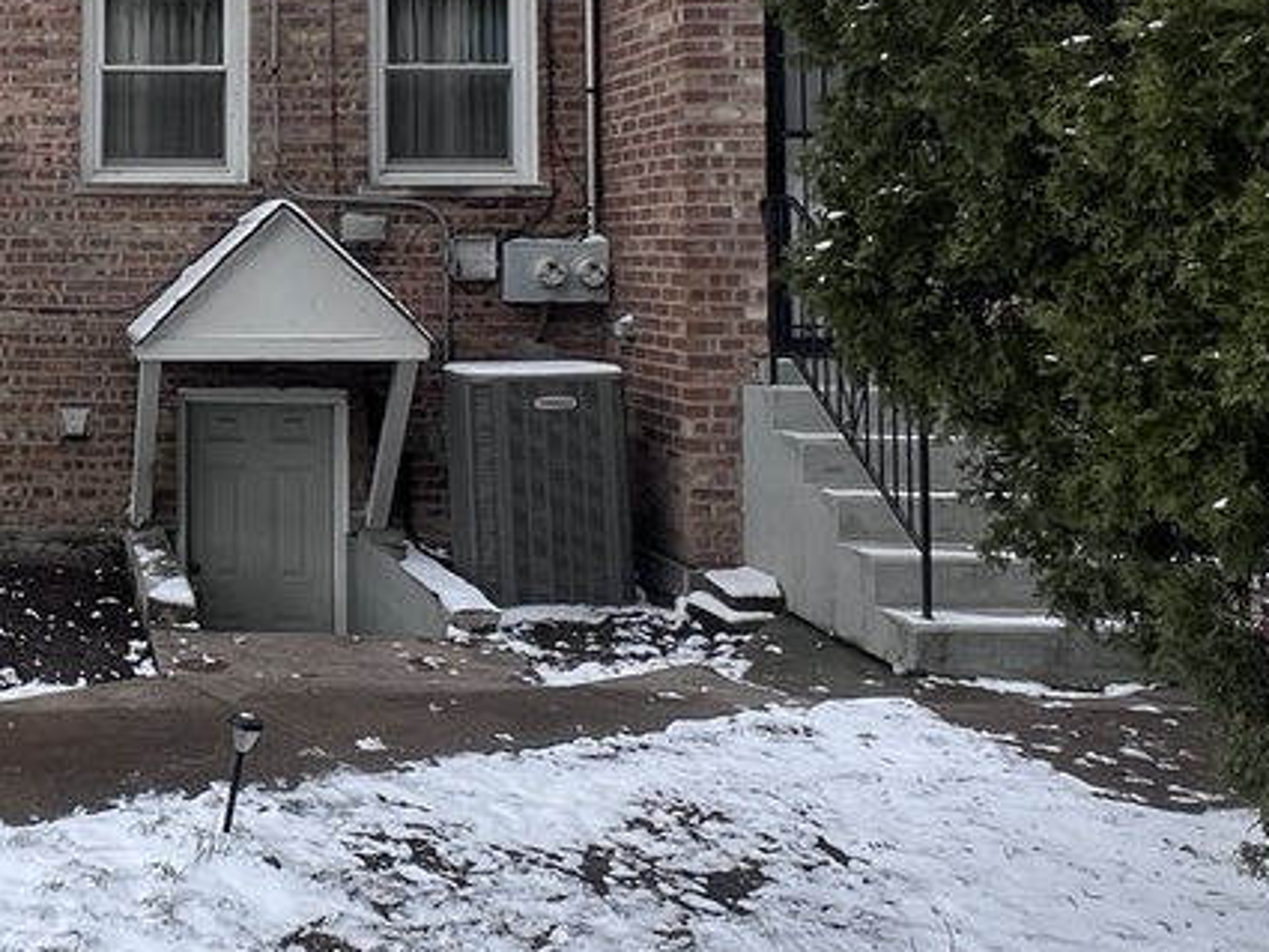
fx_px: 1613
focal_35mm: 44
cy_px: 161
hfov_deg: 37.5
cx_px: -51
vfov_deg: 31.8
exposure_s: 1/378
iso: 32
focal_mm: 1.57
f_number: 1.8
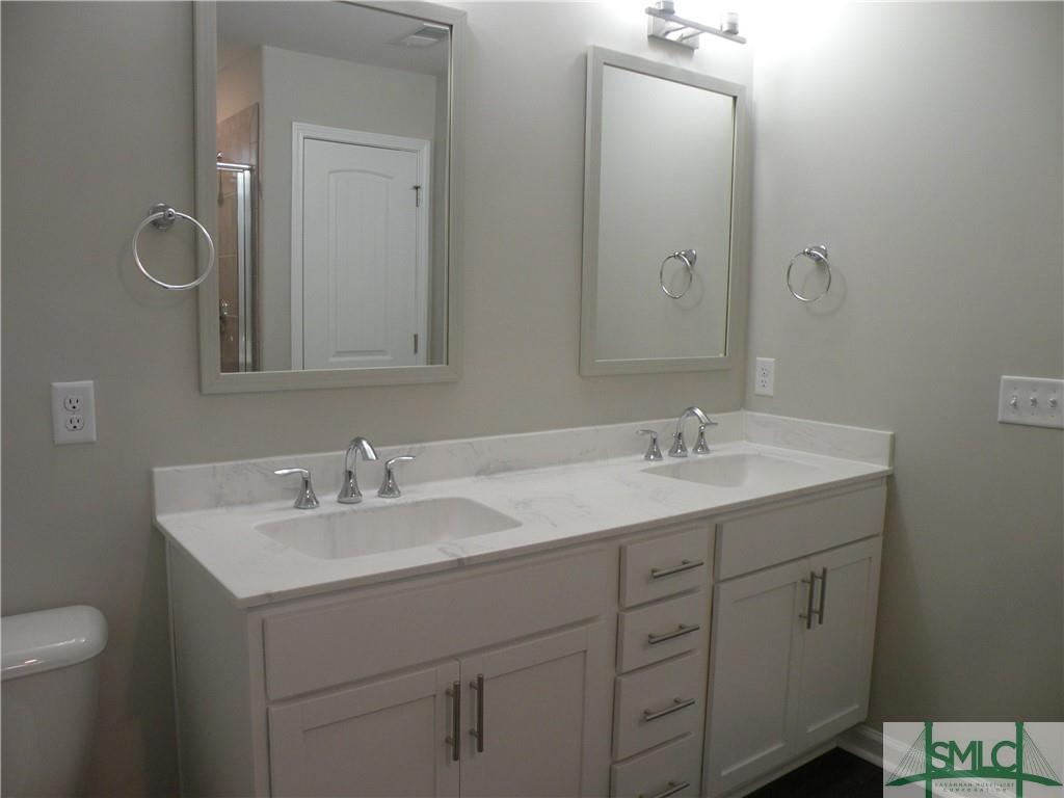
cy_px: 399
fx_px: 830
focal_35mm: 27
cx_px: 532
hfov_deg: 65.3
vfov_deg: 51.4
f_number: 2.8
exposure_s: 1/56.2
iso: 174
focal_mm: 4.7
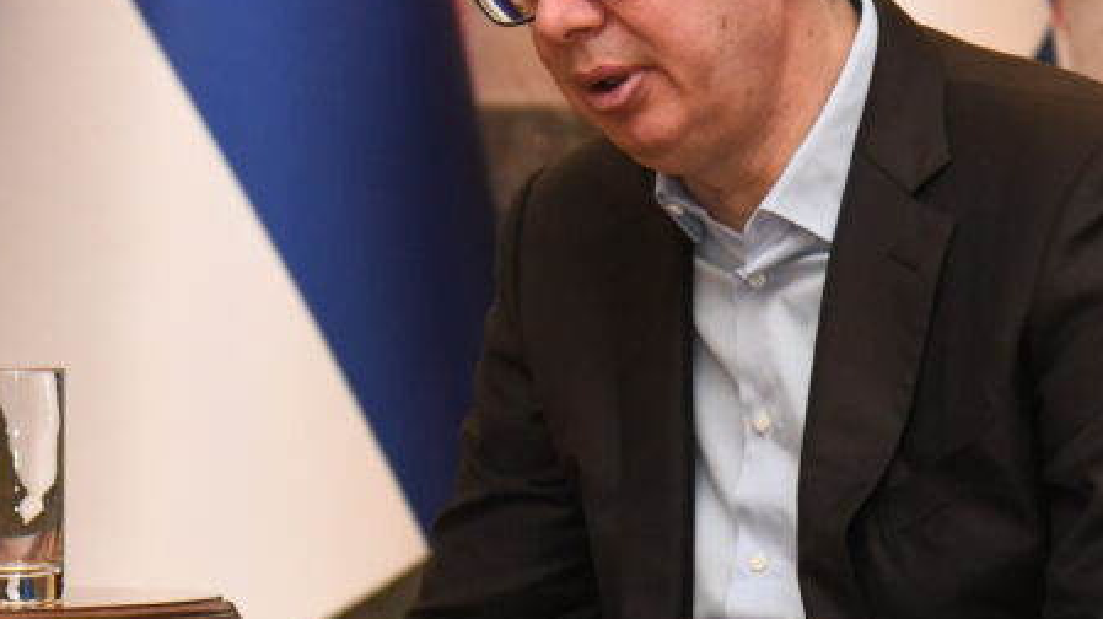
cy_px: 119
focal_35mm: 287
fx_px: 8389
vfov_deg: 4.2
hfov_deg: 7.5
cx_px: 248
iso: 4000
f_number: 4.5
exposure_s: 1/250
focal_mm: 120
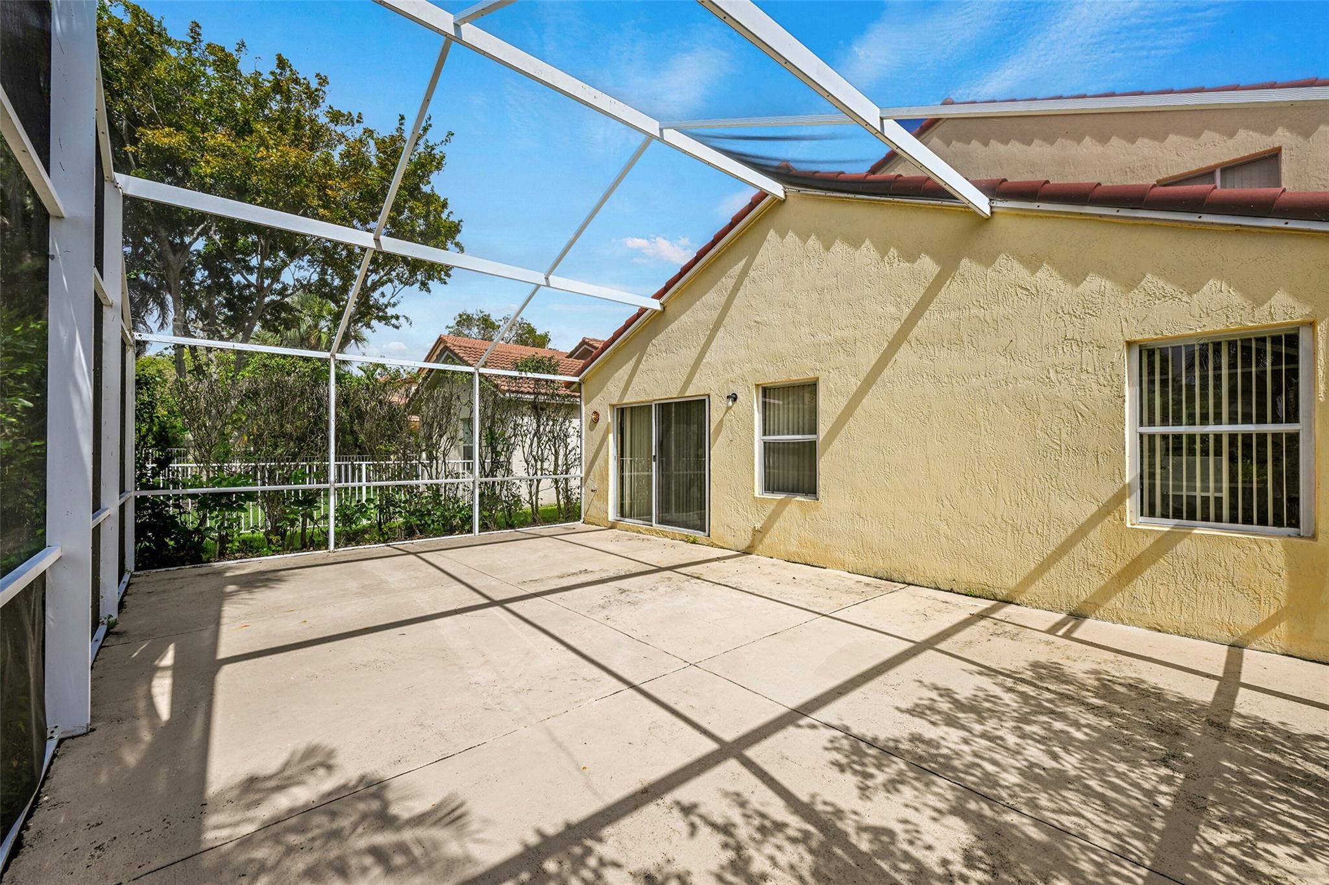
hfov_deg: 104.3
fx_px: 517
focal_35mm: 14
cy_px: 442
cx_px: 664
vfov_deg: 81.2
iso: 100
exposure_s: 1/200
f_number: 8
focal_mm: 14
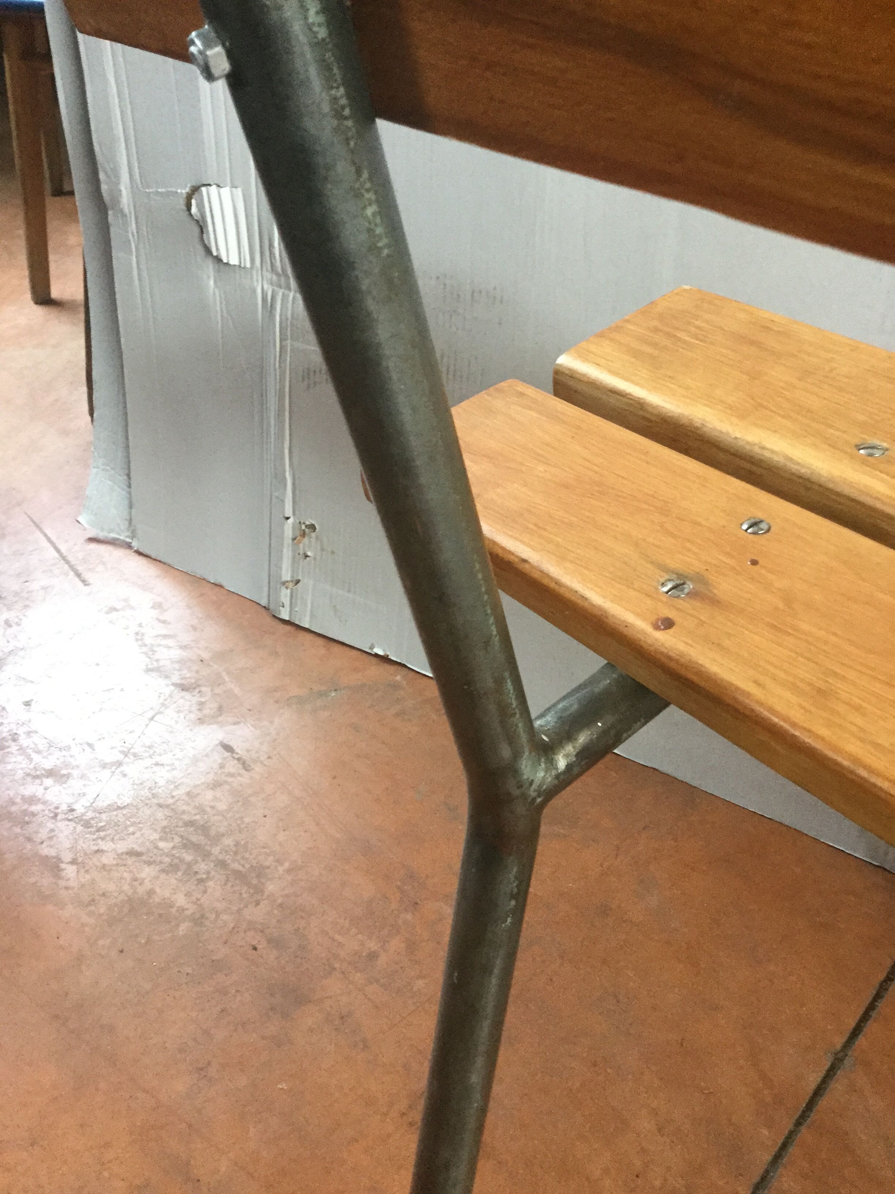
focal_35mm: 31
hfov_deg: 45.4
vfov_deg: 58.4
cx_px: 448
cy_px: 597
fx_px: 1069
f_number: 2.4
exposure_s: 1/33
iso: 200
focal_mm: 3.3
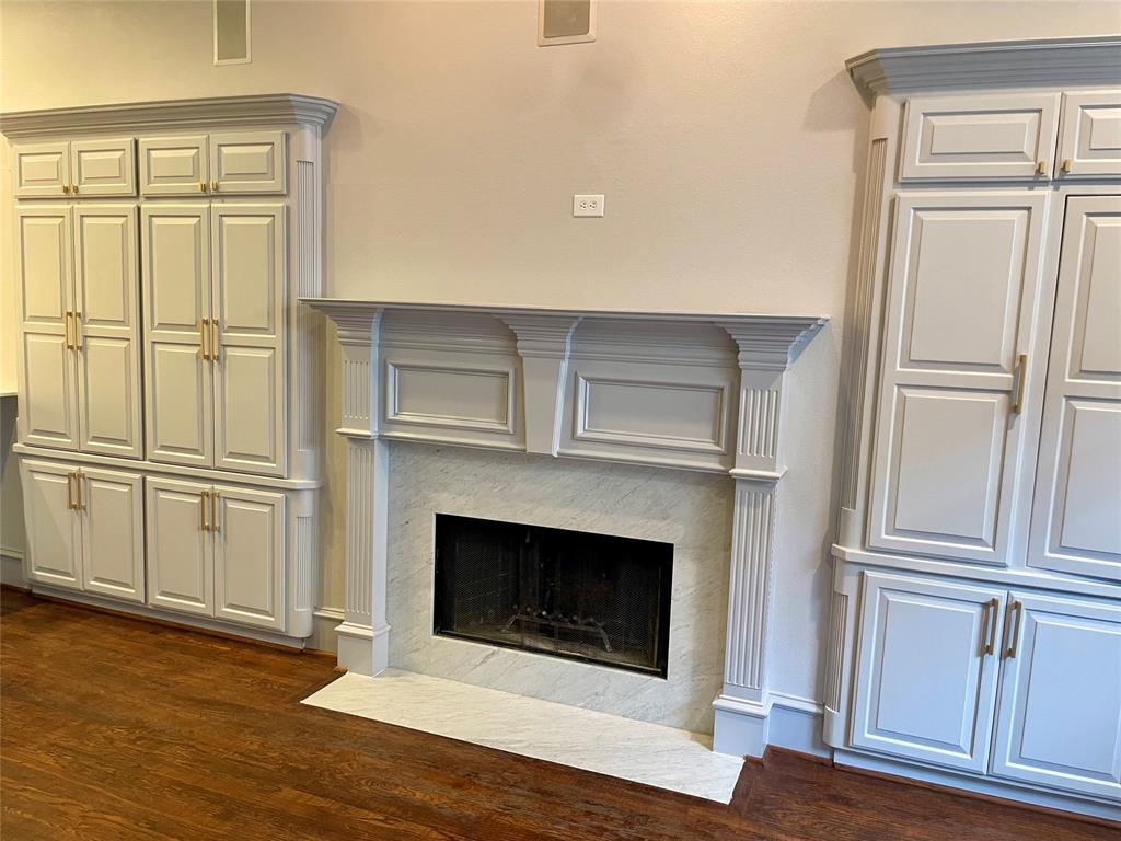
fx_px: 842
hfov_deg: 67.3
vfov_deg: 53.1
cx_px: 560
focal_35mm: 26
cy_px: 420
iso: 160
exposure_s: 1/60
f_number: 1.6
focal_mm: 4.2
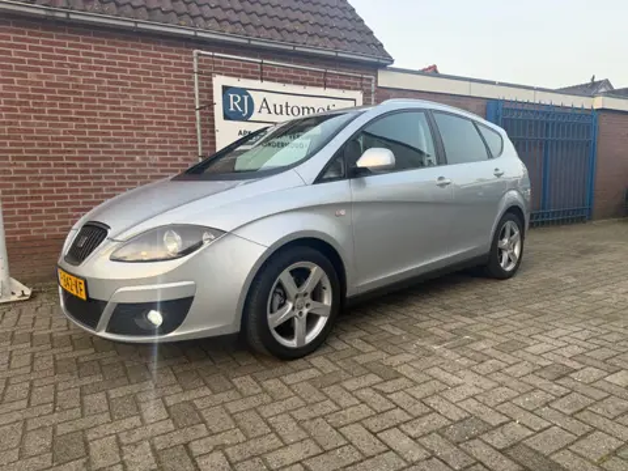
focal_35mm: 24
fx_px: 435
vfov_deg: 56.8
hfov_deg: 71.6
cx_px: 314
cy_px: 236
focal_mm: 6.76
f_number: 1.78
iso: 80
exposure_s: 1/497
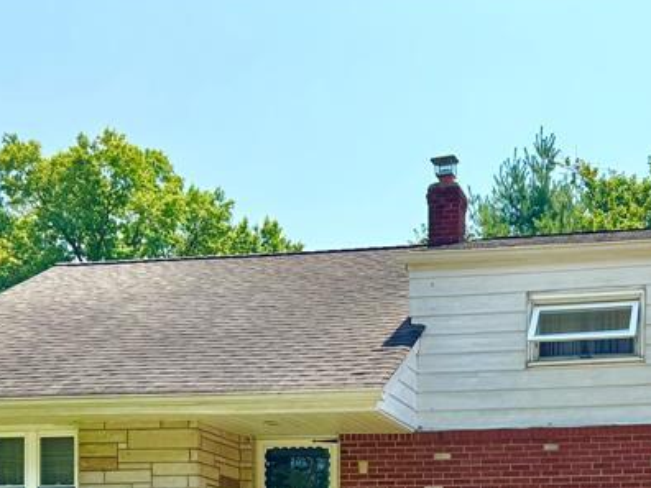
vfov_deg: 21.6
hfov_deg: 30.8
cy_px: 618
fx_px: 1166
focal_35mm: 62
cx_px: 462
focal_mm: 6.76
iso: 80
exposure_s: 1/4310
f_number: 1.78
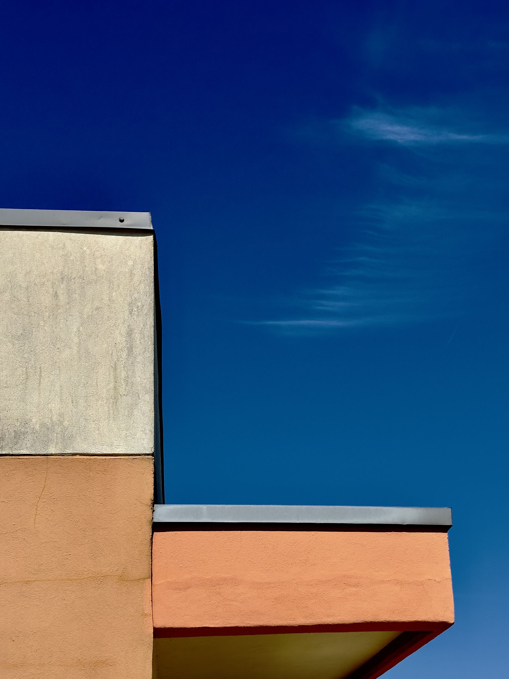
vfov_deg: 39.7
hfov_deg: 30.3
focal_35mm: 48
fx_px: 941
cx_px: 254
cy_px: 340
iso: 64
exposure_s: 1/5556
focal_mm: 6.86
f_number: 1.78
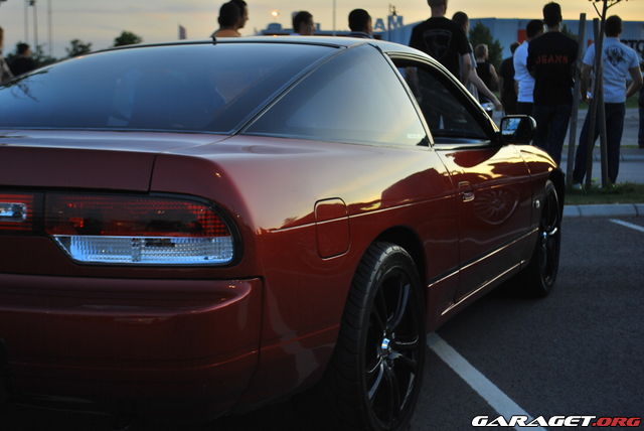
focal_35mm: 54
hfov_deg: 36.8
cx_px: 322
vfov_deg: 25.1
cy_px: 216
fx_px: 967
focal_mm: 36
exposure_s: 1/50
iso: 100
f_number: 5.3
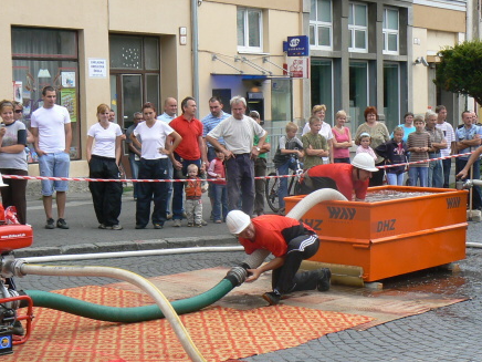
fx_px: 1086
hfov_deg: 25.0
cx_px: 201
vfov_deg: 18.9
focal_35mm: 78
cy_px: 198
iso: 80
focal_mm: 7.7
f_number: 5.6
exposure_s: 1/250
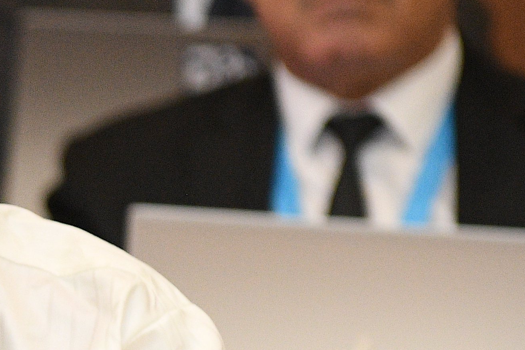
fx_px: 6418
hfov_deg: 4.6
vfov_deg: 3.1
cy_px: 539
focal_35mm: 440
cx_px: -528
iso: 2000
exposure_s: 1/125
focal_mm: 70
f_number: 4
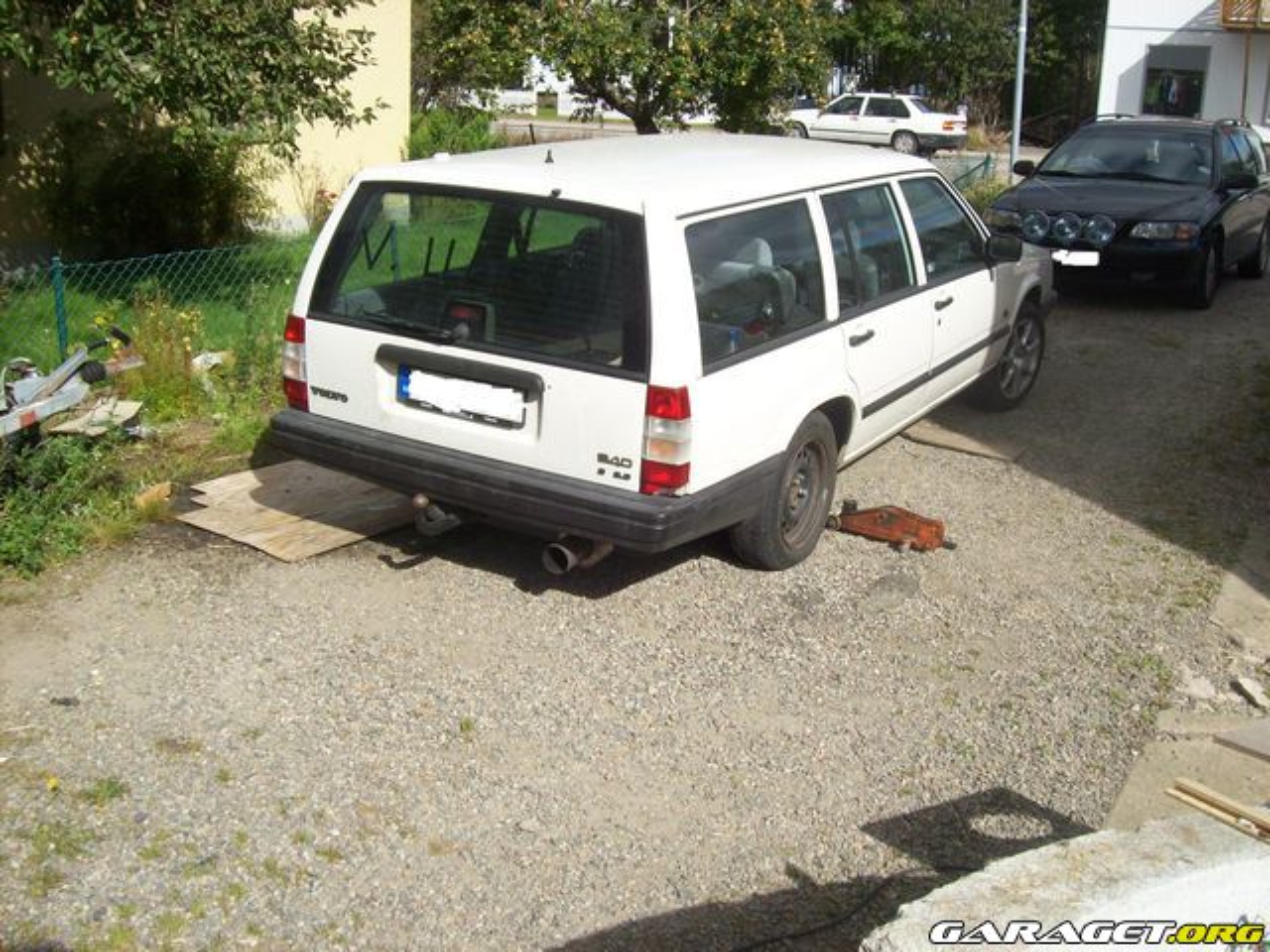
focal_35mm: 36
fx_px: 1321
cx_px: 635
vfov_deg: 39.7
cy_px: 476
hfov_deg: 51.4
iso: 80
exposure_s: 1/700
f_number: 4.8
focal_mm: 6
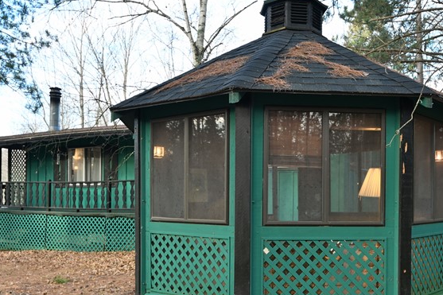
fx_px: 492
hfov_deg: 48.3
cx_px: 260
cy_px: 194
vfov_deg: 33.1
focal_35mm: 40
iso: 200
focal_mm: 20.5
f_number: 5.6
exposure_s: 1/50
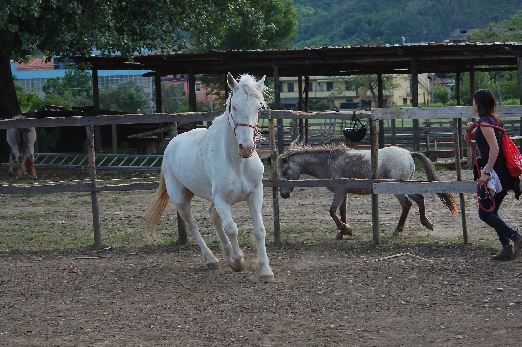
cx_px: 261
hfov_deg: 19.5
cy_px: 174
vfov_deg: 13.0
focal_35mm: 105
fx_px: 1521
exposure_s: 1/320
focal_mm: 70
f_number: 5.6
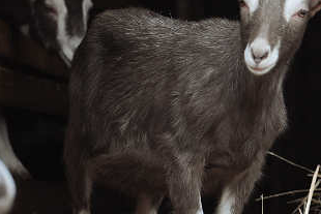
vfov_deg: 3.6
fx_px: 3452
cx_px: 482
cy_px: 87
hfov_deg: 5.3
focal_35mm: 387
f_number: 5
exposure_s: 1/125
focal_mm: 120
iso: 160
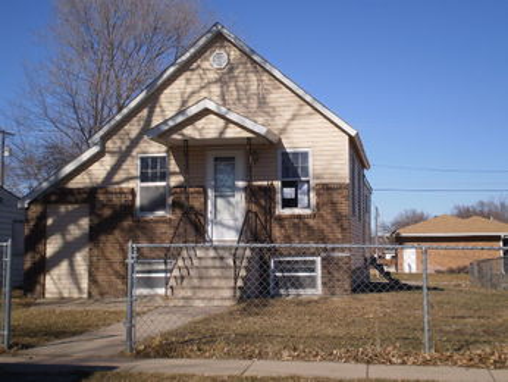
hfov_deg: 36.1
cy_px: 191
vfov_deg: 27.6
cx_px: 254
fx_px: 778
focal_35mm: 53
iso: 64
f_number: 5.6
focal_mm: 9.3
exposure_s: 1/800
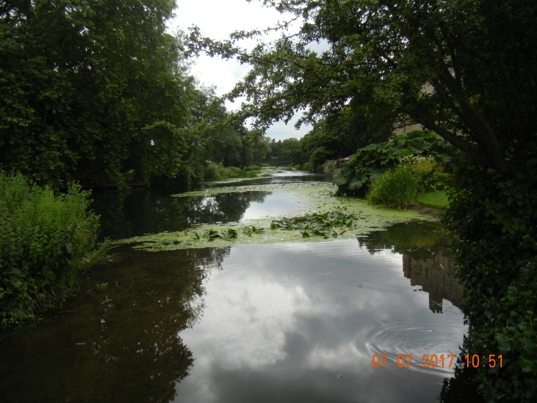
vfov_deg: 46.8
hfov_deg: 60.0
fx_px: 465
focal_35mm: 30
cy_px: 202
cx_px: 268
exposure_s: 1/750
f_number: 3.5
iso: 160
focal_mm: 5.4
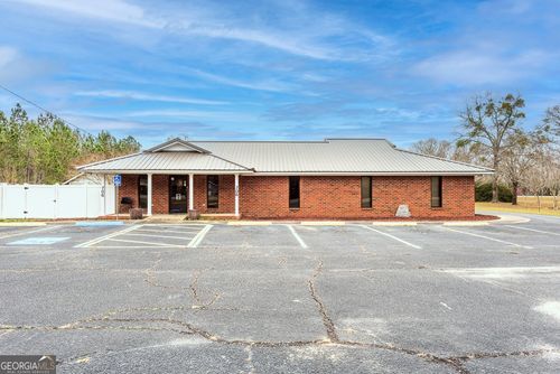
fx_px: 374
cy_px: 187
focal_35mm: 24
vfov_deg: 53.2
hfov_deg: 73.7
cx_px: 280
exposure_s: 1/3200
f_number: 10
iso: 250
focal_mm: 24
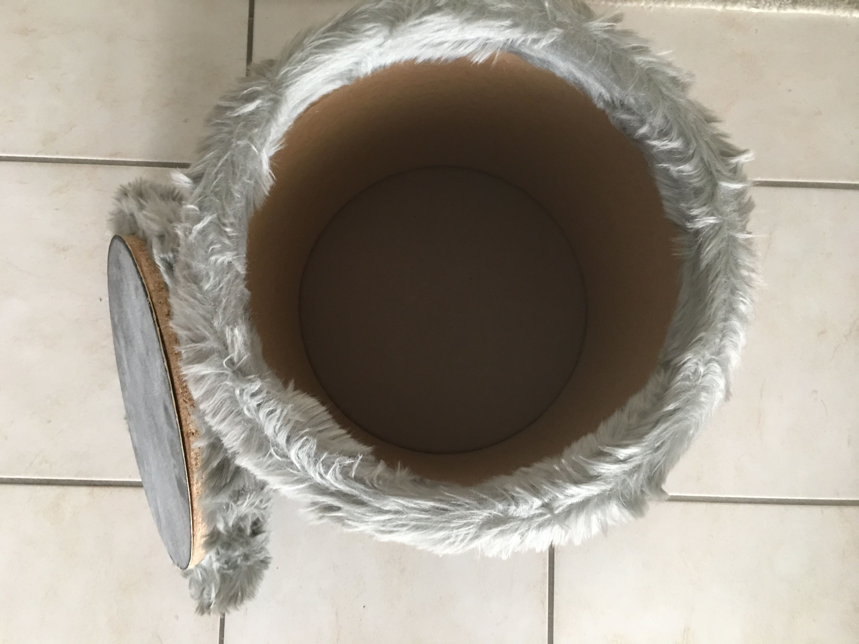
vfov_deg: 48.2
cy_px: 322
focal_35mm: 29
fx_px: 720
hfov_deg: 61.7
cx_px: 430
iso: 100
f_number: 2.2
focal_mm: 4.15
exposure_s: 1/17
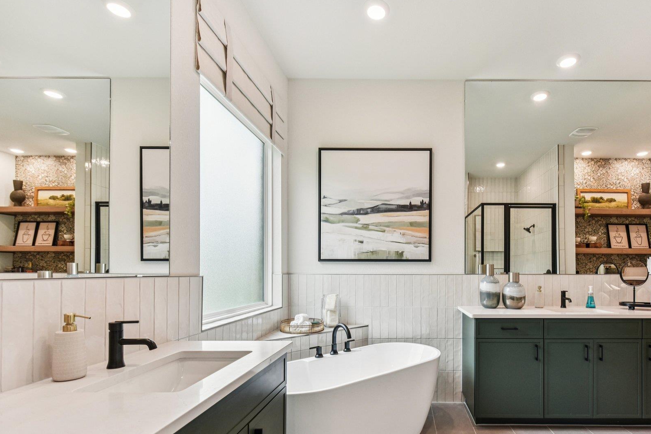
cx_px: 397
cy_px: 269
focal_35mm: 18
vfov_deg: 66.5
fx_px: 325
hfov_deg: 88.6
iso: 800
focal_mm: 14
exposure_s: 1/125
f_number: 8
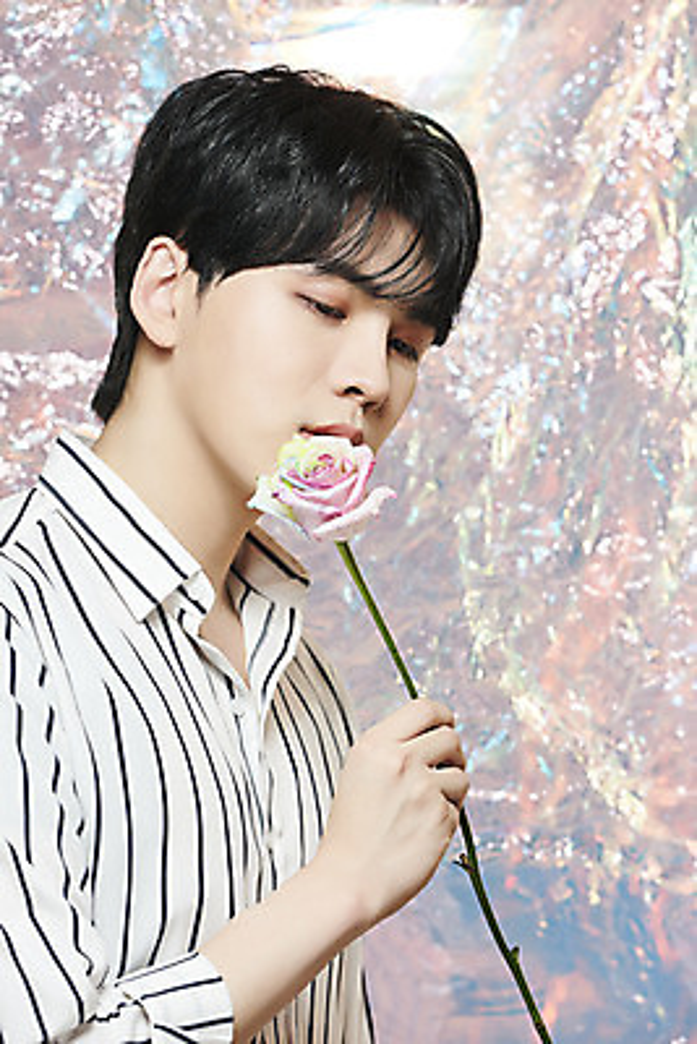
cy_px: 522
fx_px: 3772
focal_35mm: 130
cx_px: 348
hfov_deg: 10.6
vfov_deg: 15.8
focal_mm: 130
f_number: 5.6
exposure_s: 1/125
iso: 64
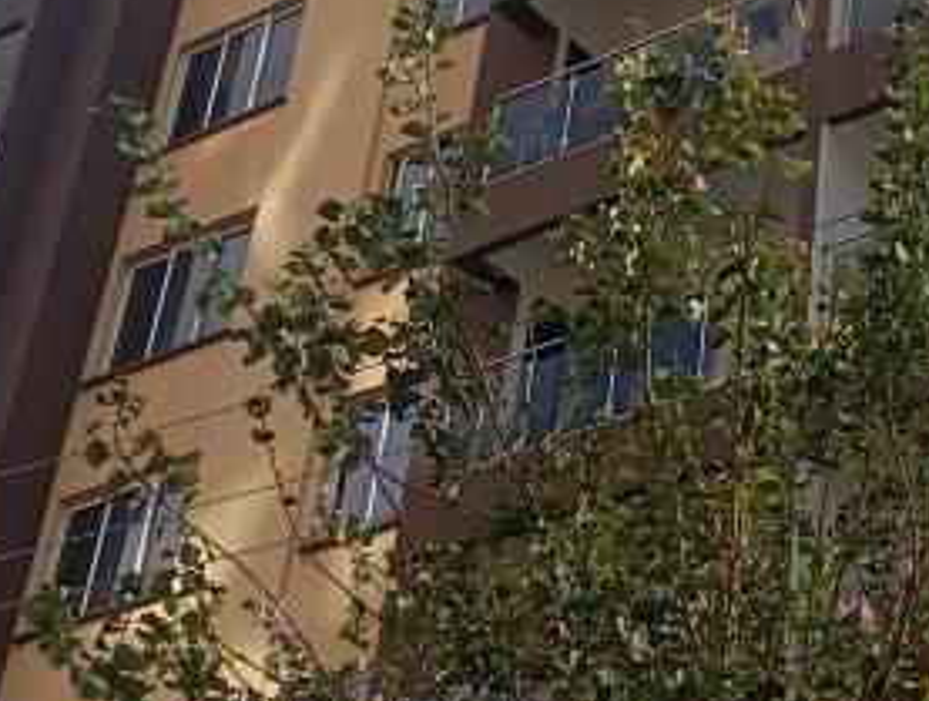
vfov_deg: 14.0
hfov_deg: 18.6
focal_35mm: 103
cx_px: 912
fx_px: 2770
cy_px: -107
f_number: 1.8
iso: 112
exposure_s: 1/336
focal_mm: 4.22
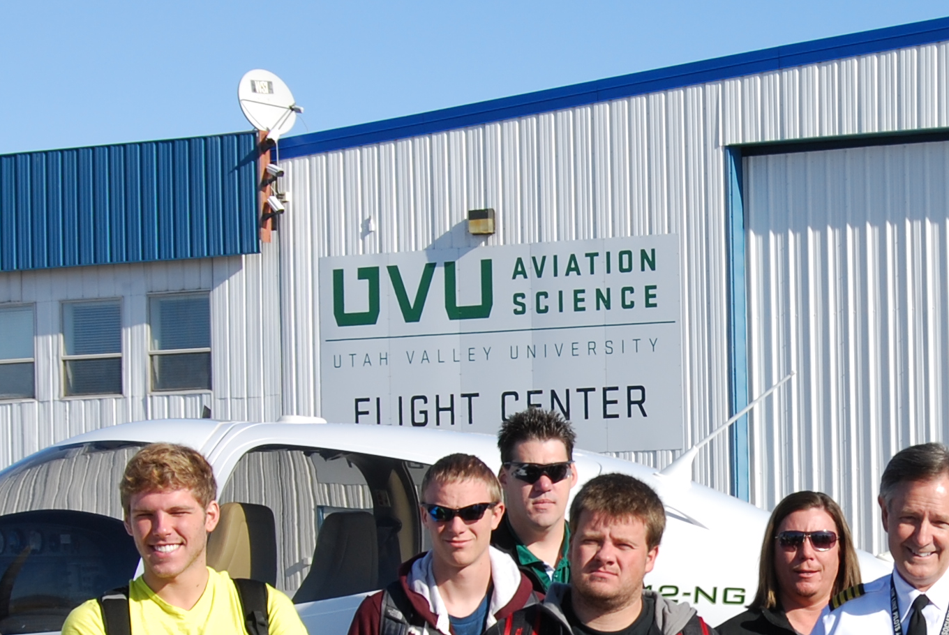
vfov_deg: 10.3
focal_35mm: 132
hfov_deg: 15.3
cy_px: 571
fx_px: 3495
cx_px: 824
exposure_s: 1/250
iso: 100
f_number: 8
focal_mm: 31
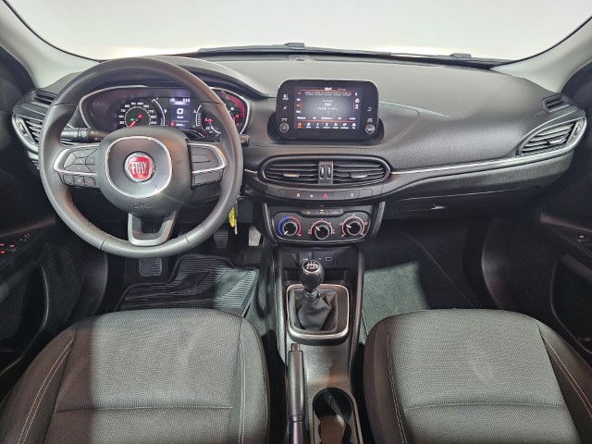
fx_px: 393
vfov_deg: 58.9
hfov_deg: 73.9
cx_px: 296
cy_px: 222
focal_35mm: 23
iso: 500
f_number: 1.7
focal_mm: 6.3
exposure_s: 1/33
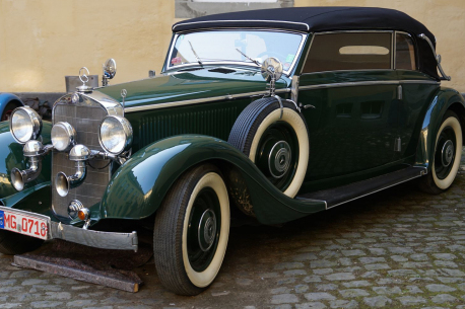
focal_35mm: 59
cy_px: 153
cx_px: 250
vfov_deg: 23.0
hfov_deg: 33.9
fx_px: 762
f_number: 3.2
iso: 100
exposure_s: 1/60
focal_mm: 30
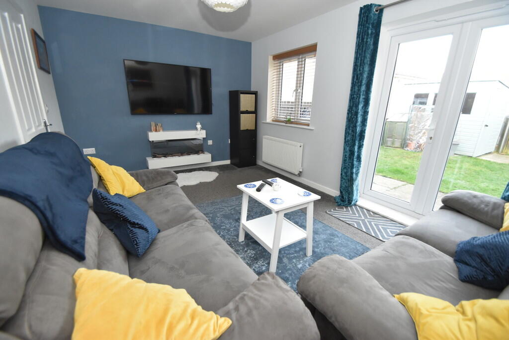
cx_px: 254
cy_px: 170
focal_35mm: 15
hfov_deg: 100.4
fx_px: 212
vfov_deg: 77.3
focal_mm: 10
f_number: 3.5
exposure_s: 1/60
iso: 2000
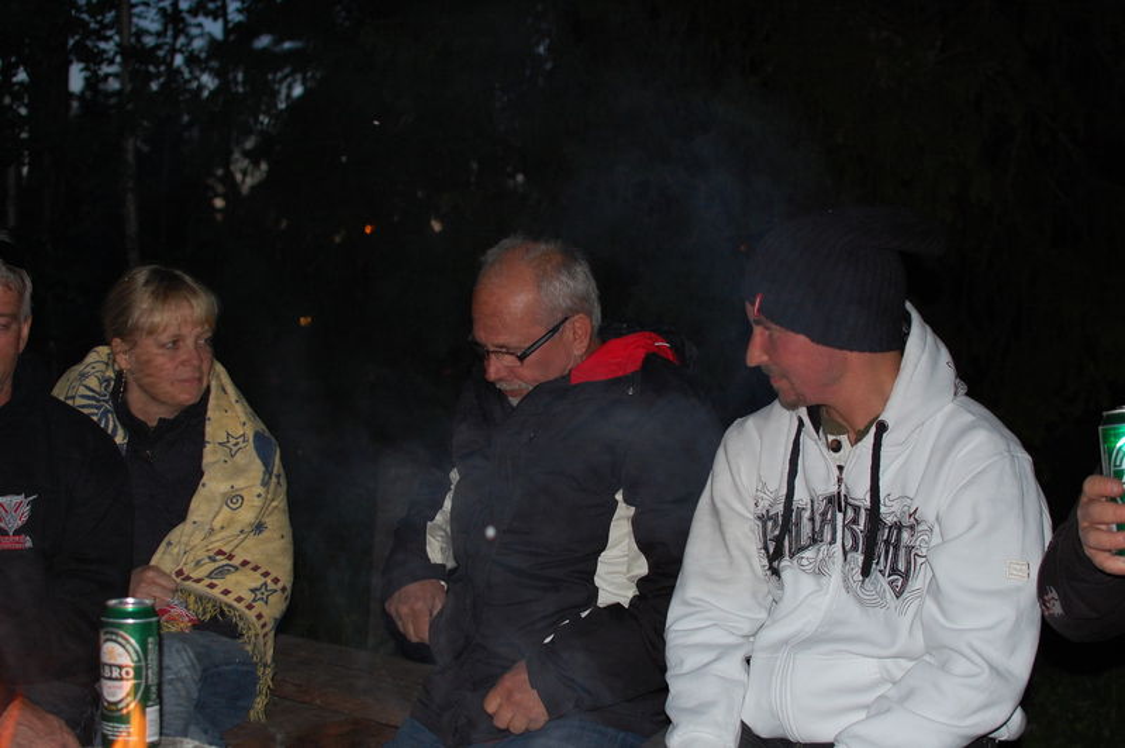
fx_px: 1639
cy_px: 374
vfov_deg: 25.7
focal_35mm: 52
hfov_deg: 37.9
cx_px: 562
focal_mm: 35
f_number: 2.8
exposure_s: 1/60
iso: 400
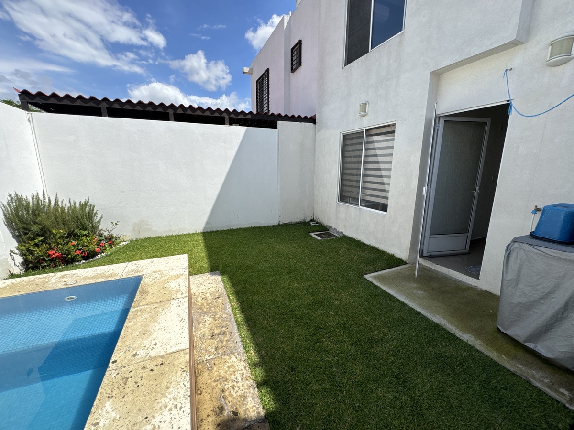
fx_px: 232
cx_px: 287
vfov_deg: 85.7
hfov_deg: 102.1
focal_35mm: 14
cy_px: 215
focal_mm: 2.22
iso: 50
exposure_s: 1/2208
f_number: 2.2
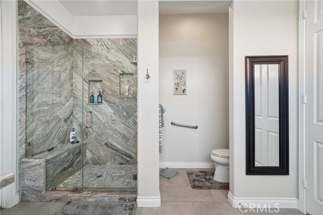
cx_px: 162
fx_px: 126
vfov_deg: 81.1
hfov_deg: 104.3
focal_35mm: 14
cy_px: 108
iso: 400
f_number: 8
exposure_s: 1/13
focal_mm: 14
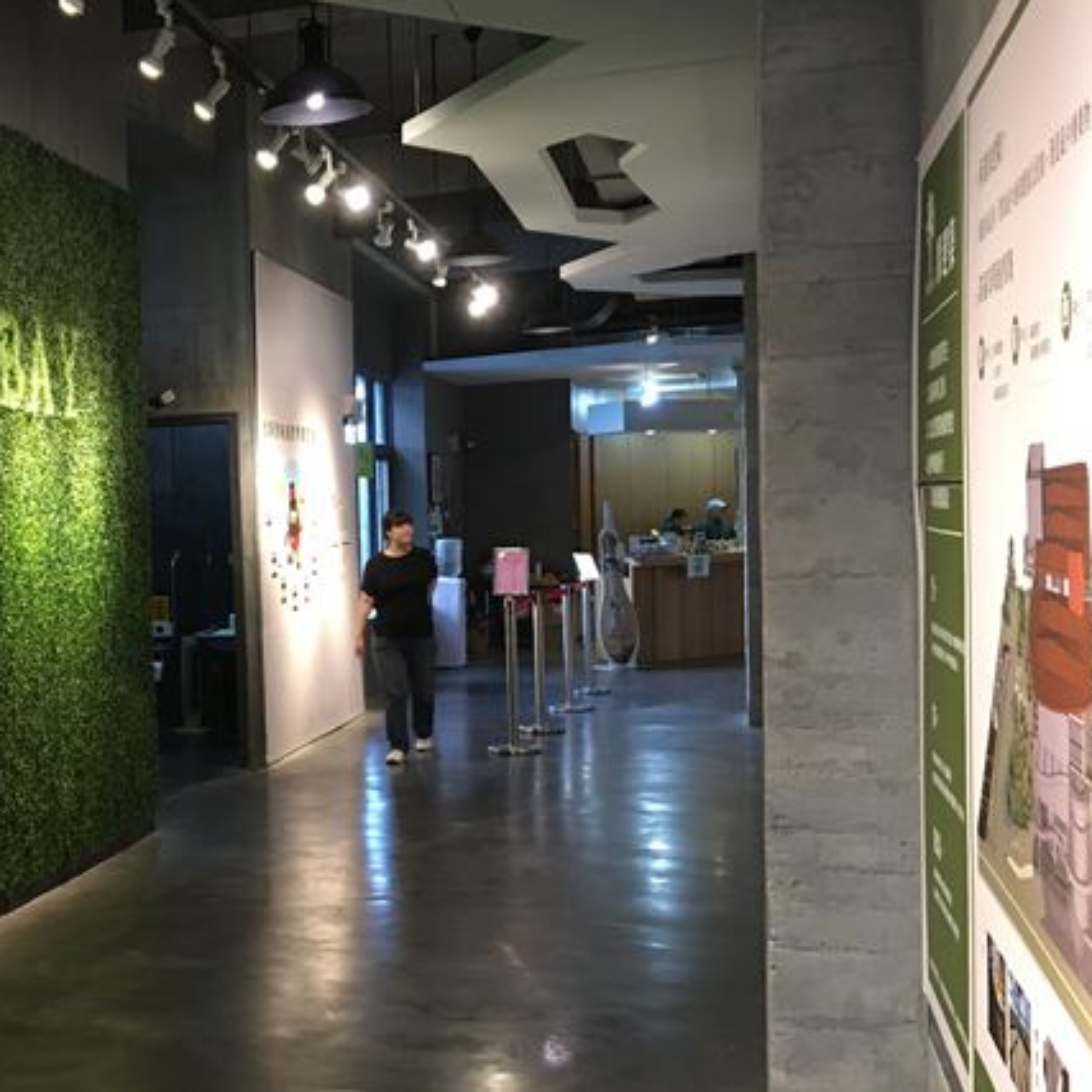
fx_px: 1713
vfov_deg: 35.3
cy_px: 621
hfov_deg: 33.2
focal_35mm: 48
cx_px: 79
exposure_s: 1/15
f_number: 2.2
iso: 64
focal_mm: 4.15
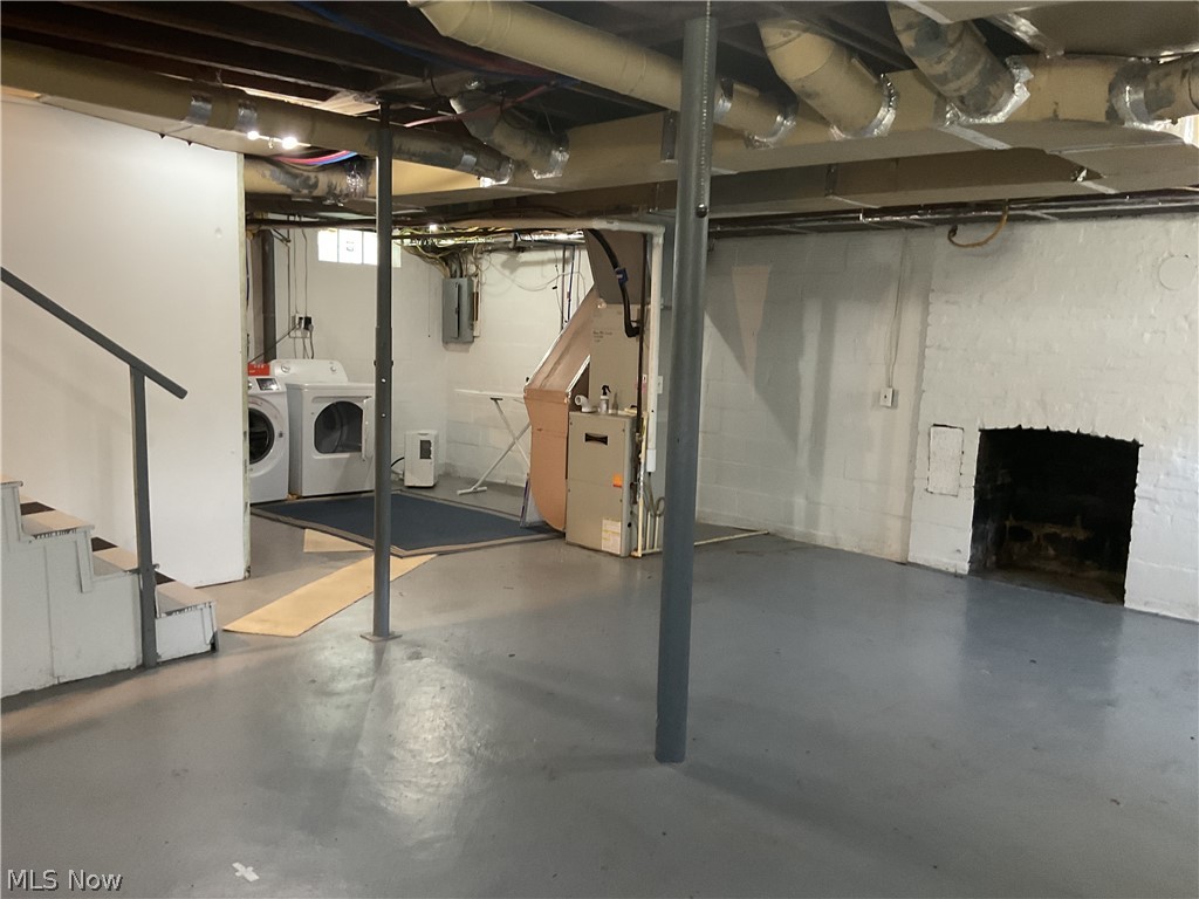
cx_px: 600
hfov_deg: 61.7
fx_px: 1004
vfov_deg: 48.2
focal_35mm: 29
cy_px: 450
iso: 200
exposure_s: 1/40
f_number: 1.8
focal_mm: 3
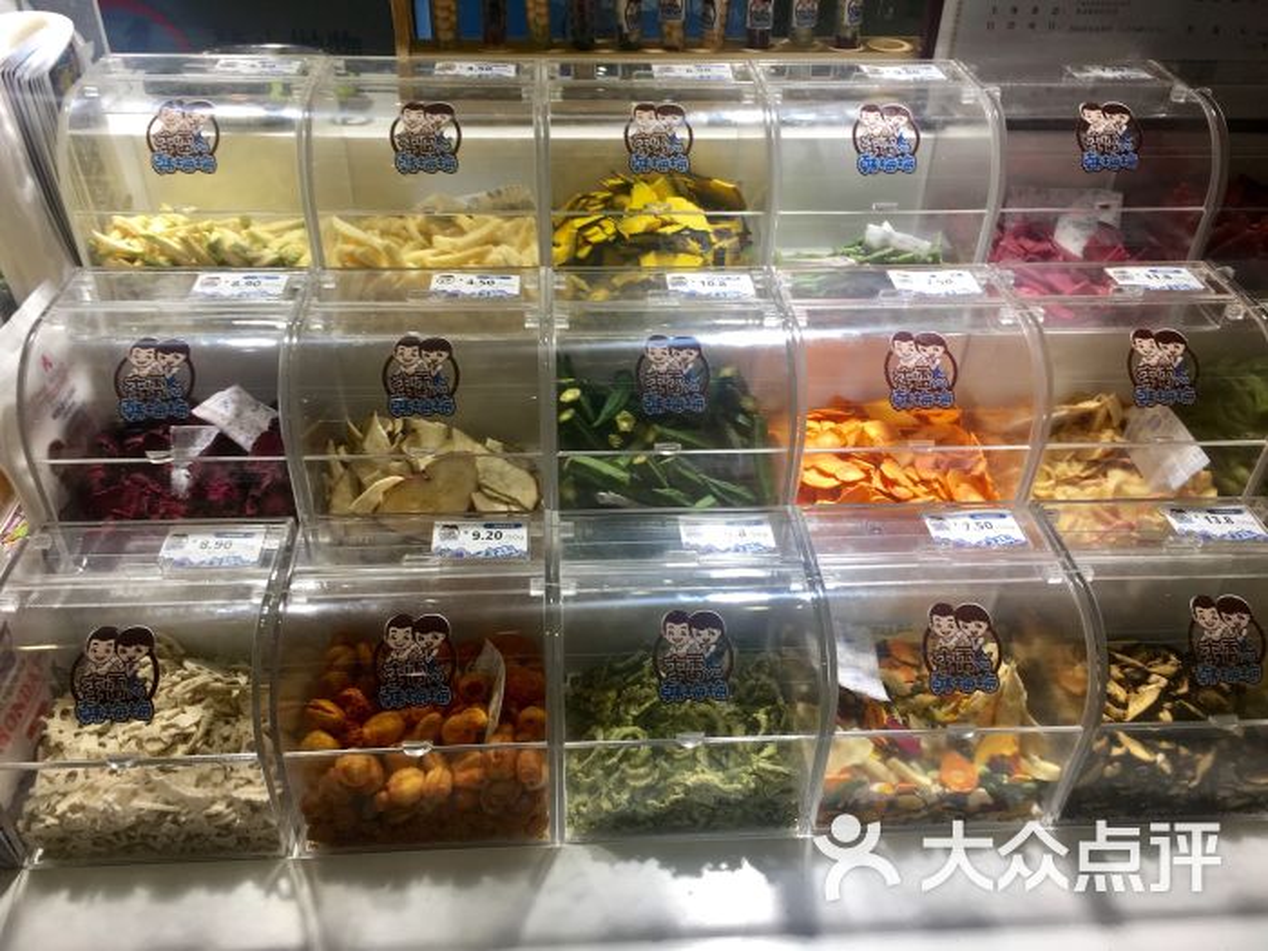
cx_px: 634
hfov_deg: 61.7
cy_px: 476
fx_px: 1062
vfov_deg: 48.2
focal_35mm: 29
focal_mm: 4.15
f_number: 2.2
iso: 25
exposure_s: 1/100
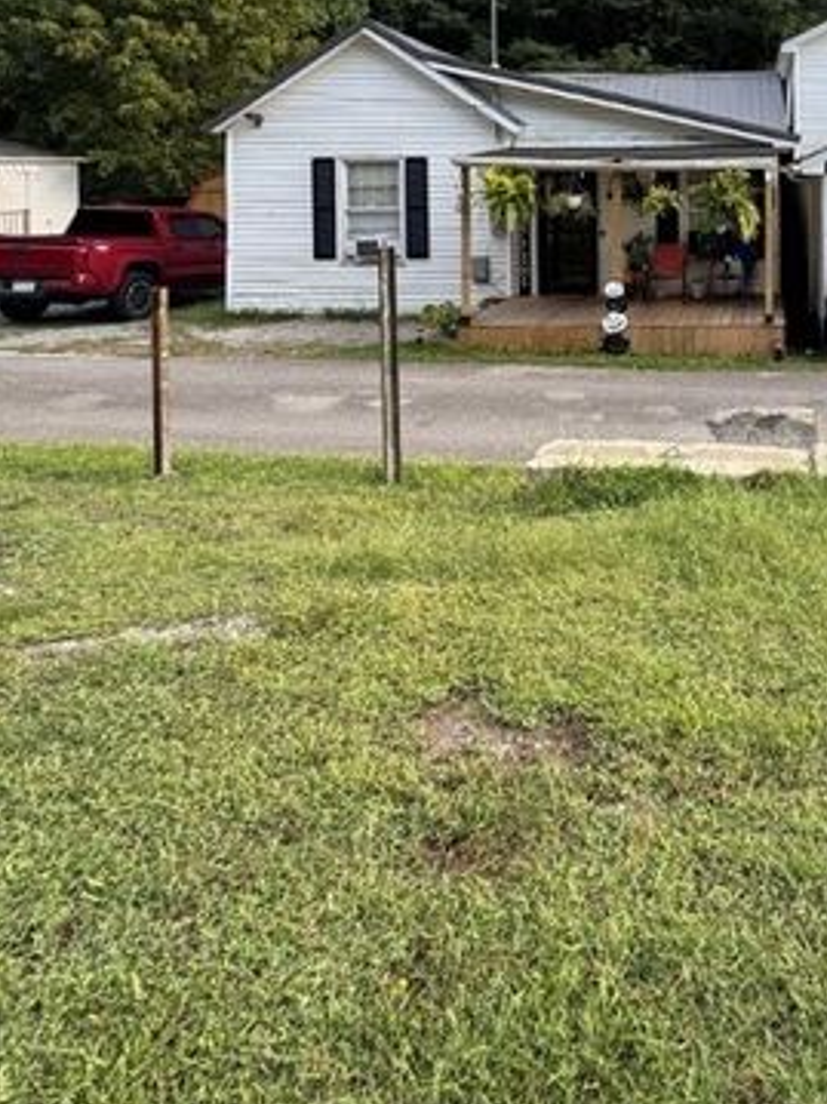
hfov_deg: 47.1
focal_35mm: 26
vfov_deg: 60.2
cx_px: 762
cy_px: 177
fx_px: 829
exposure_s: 1/219
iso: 40
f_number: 2.2
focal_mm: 2.22
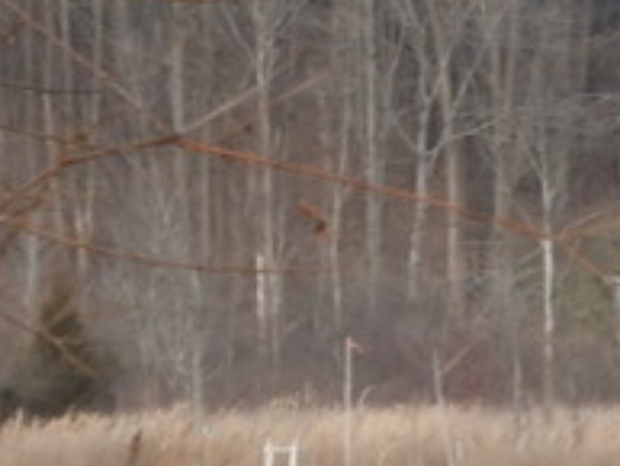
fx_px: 14535
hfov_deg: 2.4
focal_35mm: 811
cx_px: 633
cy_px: 87
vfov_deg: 1.8
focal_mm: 35
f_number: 5.6
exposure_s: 1/200
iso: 125
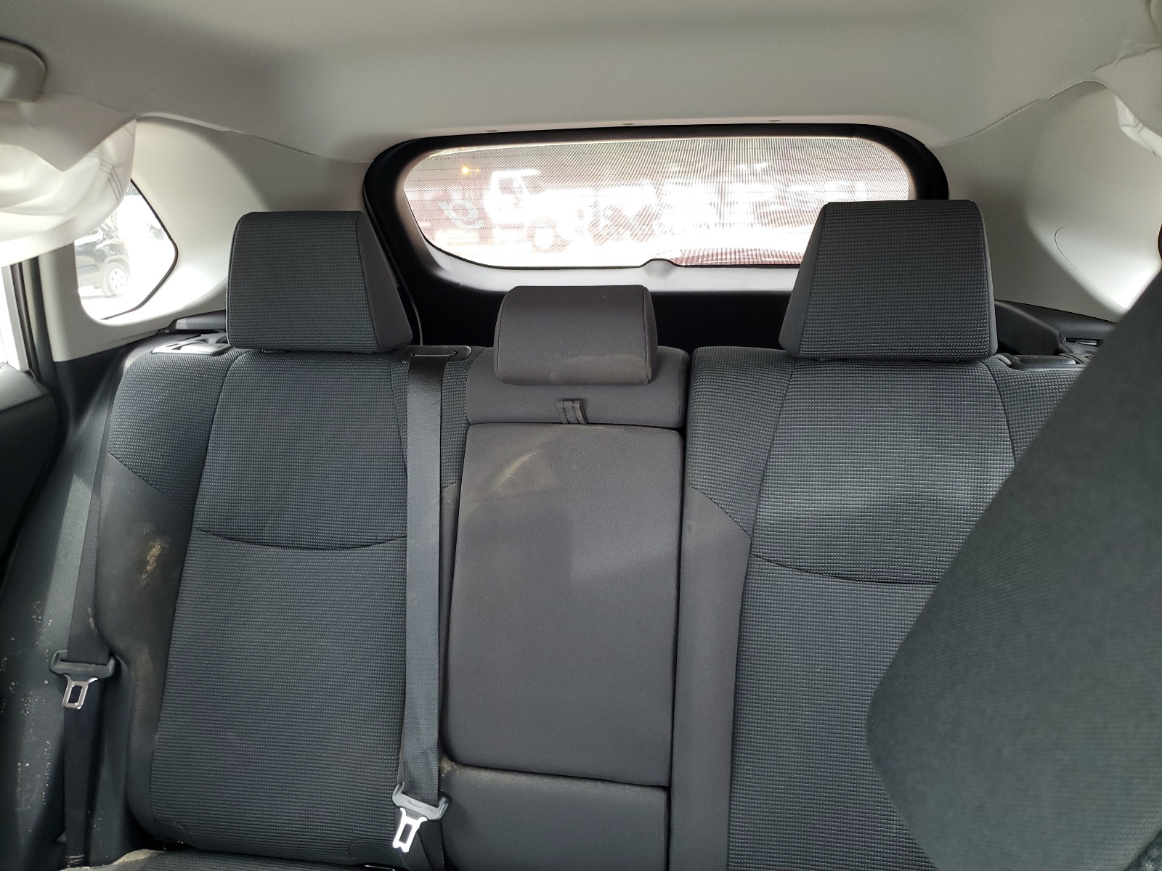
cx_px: 581
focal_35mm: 26
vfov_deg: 53.1
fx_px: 873
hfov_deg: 67.3
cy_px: 436
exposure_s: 1/60.2
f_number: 1.5
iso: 60
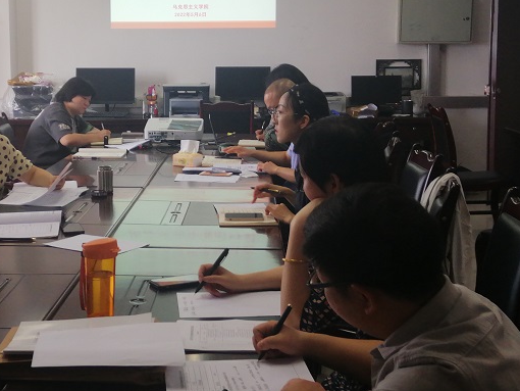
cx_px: 150
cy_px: 123
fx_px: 872
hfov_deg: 32.8
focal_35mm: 58
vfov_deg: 25.1
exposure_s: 1/50
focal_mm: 3.81
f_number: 2.2
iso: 64
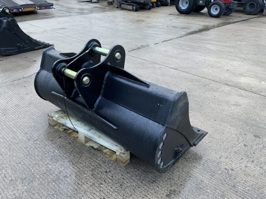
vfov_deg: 48.2
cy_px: 100
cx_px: 133
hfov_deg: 61.7
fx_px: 223
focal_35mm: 29
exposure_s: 1/122
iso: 40
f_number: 1.8
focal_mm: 3
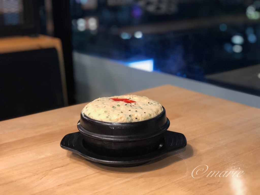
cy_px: 98
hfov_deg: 36.8
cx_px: 130
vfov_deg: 28.0
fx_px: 391
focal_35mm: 52
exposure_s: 1/25
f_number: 2.4
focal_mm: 6
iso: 160
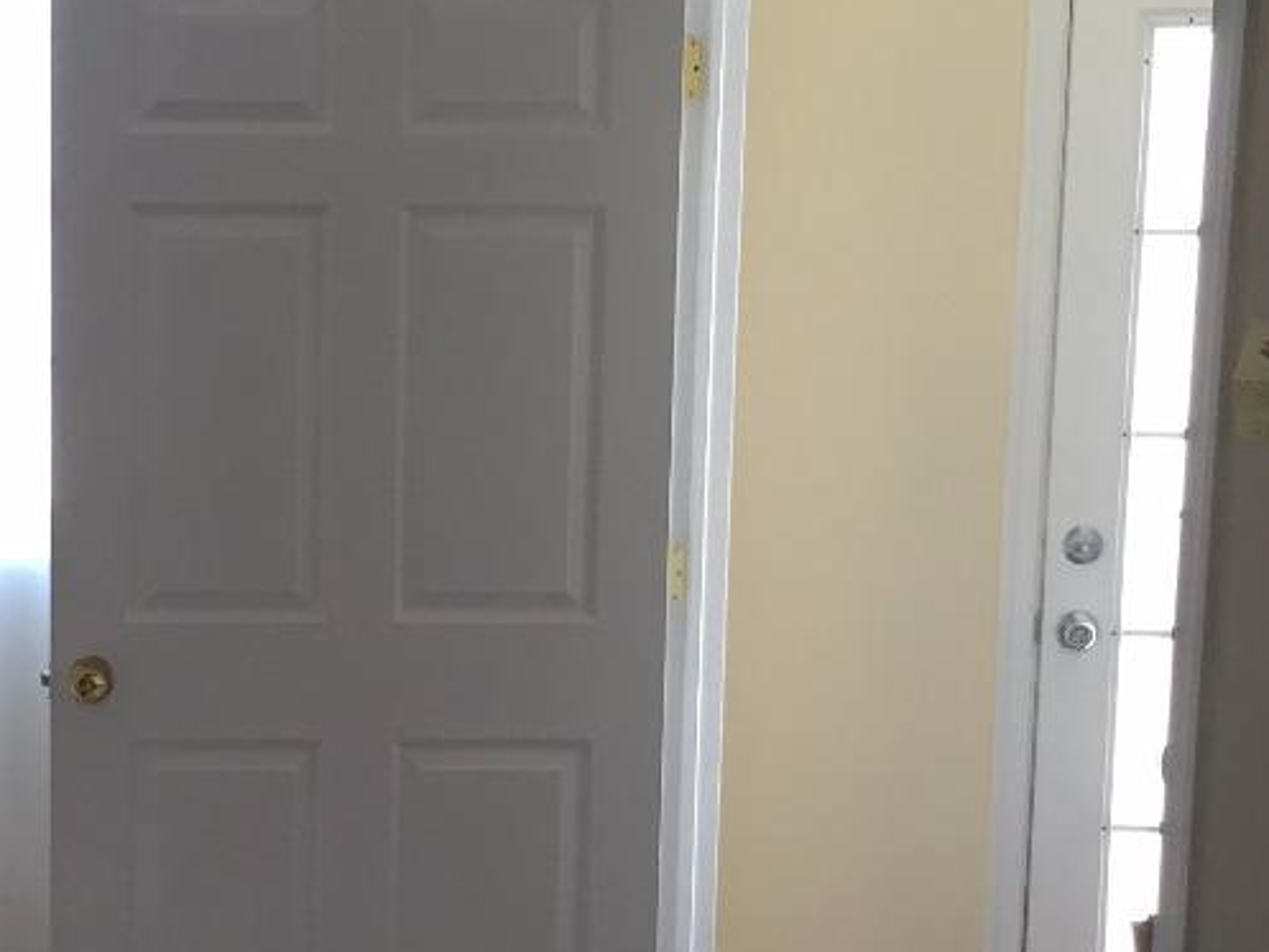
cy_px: 712
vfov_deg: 17.5
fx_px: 3080
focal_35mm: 84
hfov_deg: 22.8
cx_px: 158
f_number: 2.2
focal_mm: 4.15
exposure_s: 1/30
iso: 32
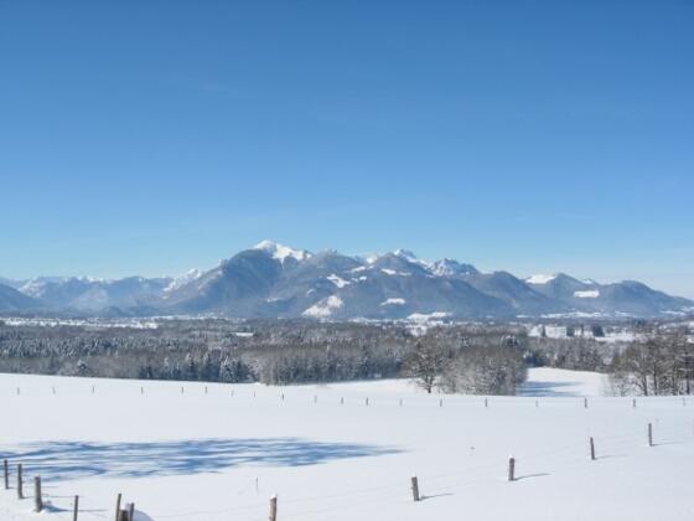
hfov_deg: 49.0
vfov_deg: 37.7
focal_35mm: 38
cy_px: 260
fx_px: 762
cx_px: 347
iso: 64
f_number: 4.8
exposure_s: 1/1054
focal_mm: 7.8
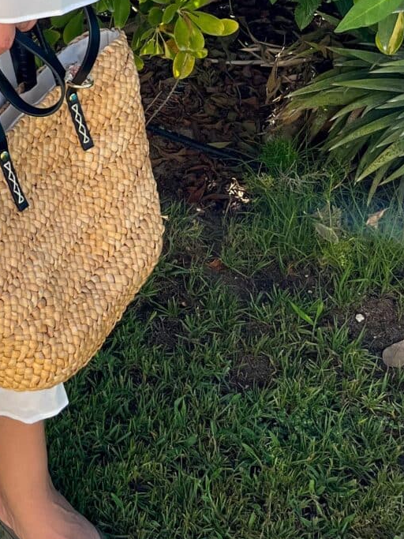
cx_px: -163
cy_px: -123
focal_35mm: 78
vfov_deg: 22.8
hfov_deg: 17.4
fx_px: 1214
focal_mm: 5.1
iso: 50
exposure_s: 1/1700
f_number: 1.6
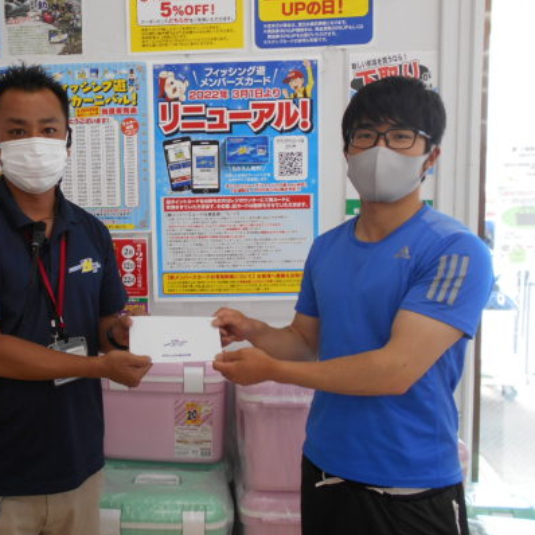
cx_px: 175
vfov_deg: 44.9
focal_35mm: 37
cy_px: 246
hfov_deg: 44.2
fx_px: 647
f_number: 3.2
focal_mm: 4.6
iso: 80
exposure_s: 1/40
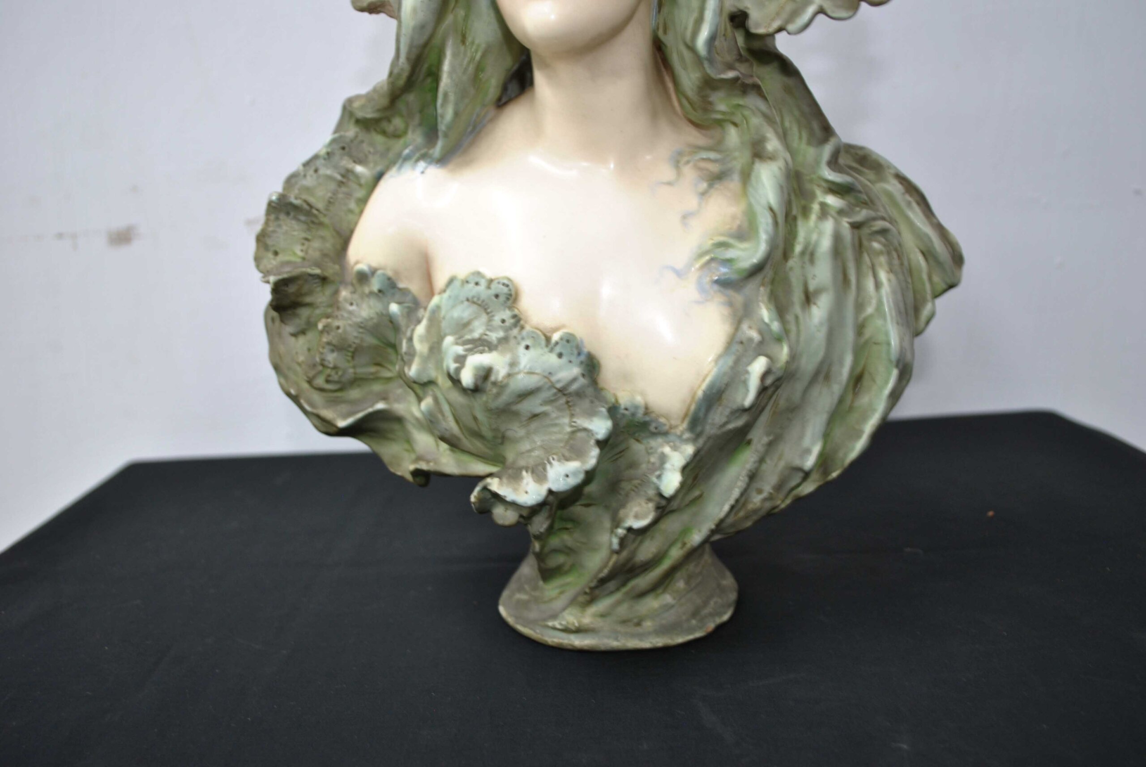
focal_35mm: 33
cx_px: 573
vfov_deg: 40.1
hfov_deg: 57.2
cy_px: 384
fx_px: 1052
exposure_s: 1/8
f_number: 3.8
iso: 160
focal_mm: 22
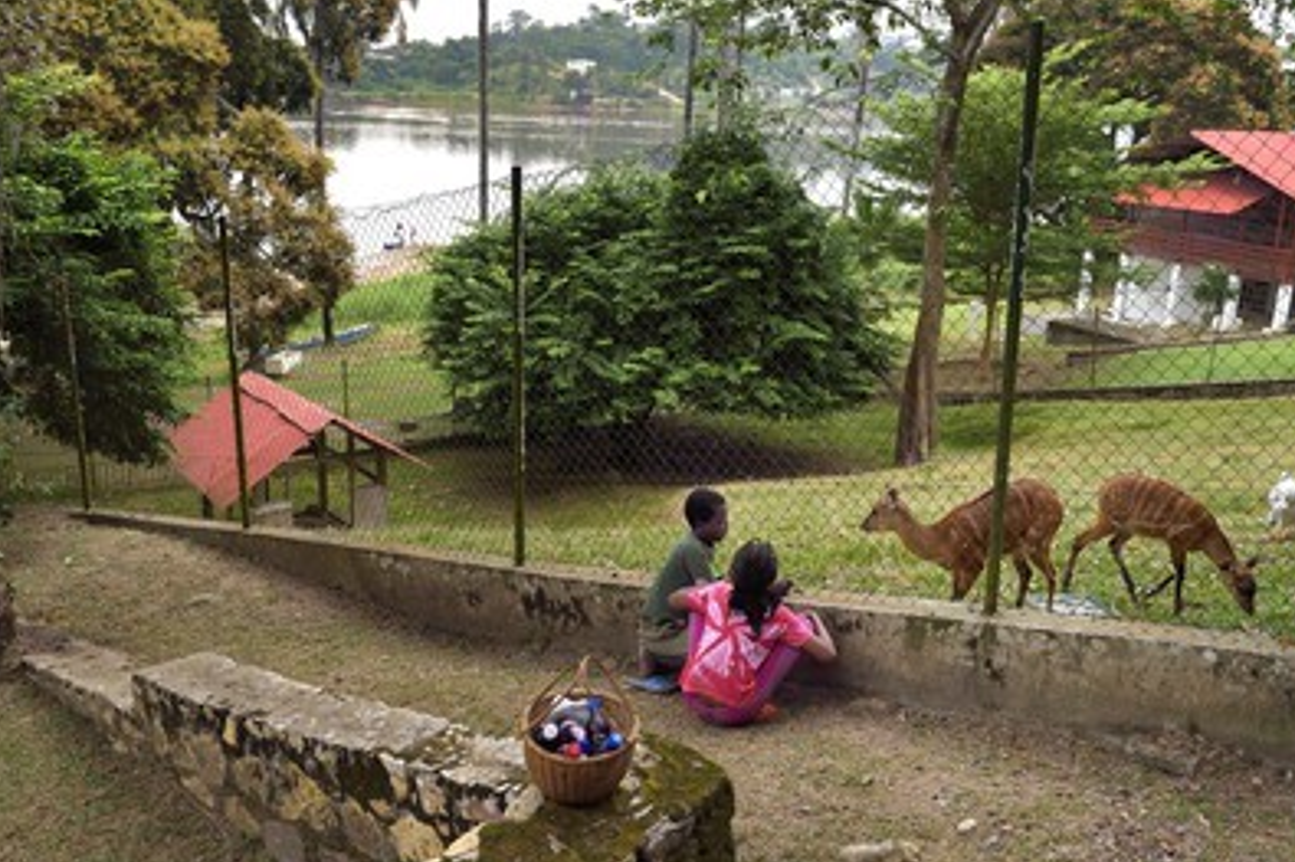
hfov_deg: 57.2
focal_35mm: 33
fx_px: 1187
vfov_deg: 39.9
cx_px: 669
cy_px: 433
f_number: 6.3
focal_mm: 31
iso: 400
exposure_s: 1/200
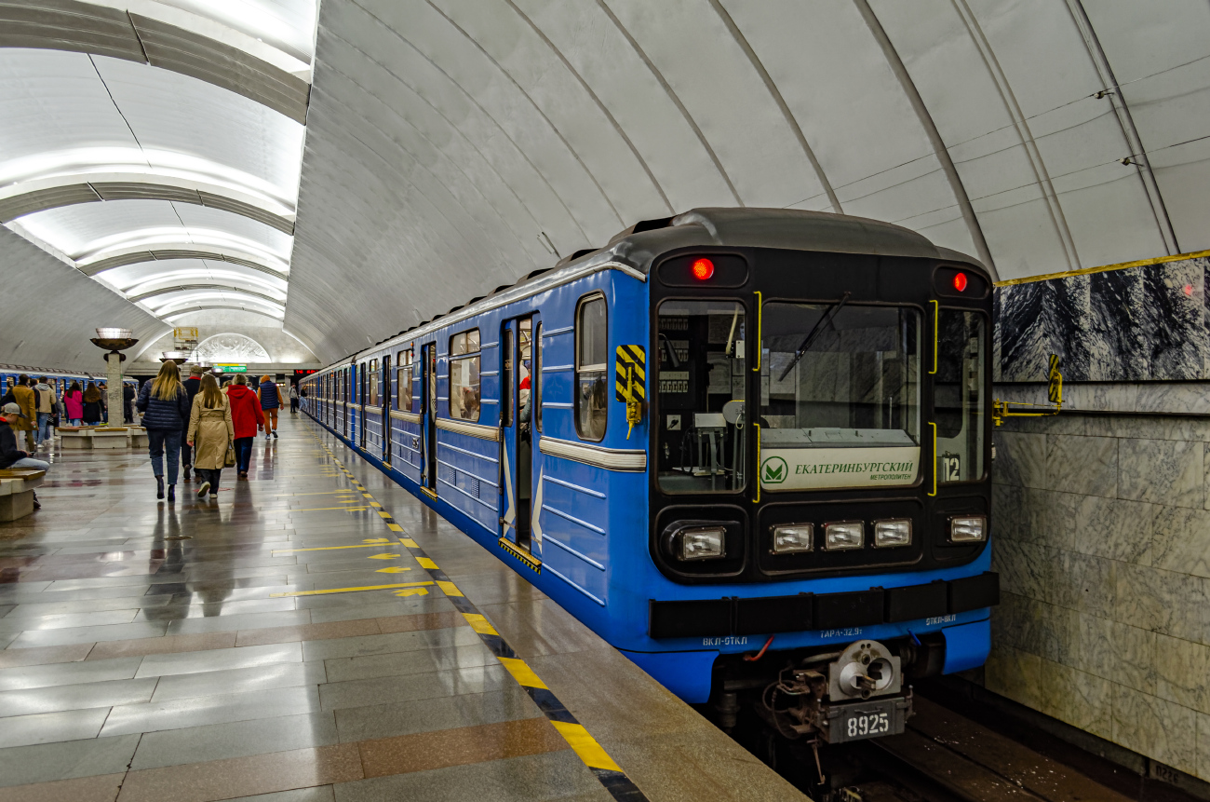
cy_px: 401
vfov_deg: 47.7
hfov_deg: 67.5
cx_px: 605
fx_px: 906
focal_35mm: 27
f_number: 4
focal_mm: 18
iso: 320
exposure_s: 1/60
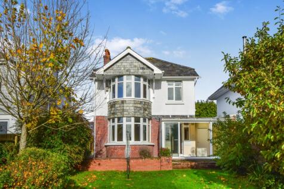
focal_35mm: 27
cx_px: 142
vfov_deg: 47.9
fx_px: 213
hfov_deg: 67.4
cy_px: 94
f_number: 11
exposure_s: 1/500
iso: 200
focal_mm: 18
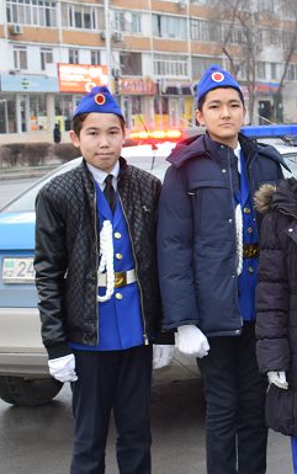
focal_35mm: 99
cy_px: 265
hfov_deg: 12.5
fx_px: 1285
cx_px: 462
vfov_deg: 20.9
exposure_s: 1/125
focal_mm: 25
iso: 560
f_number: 5.6
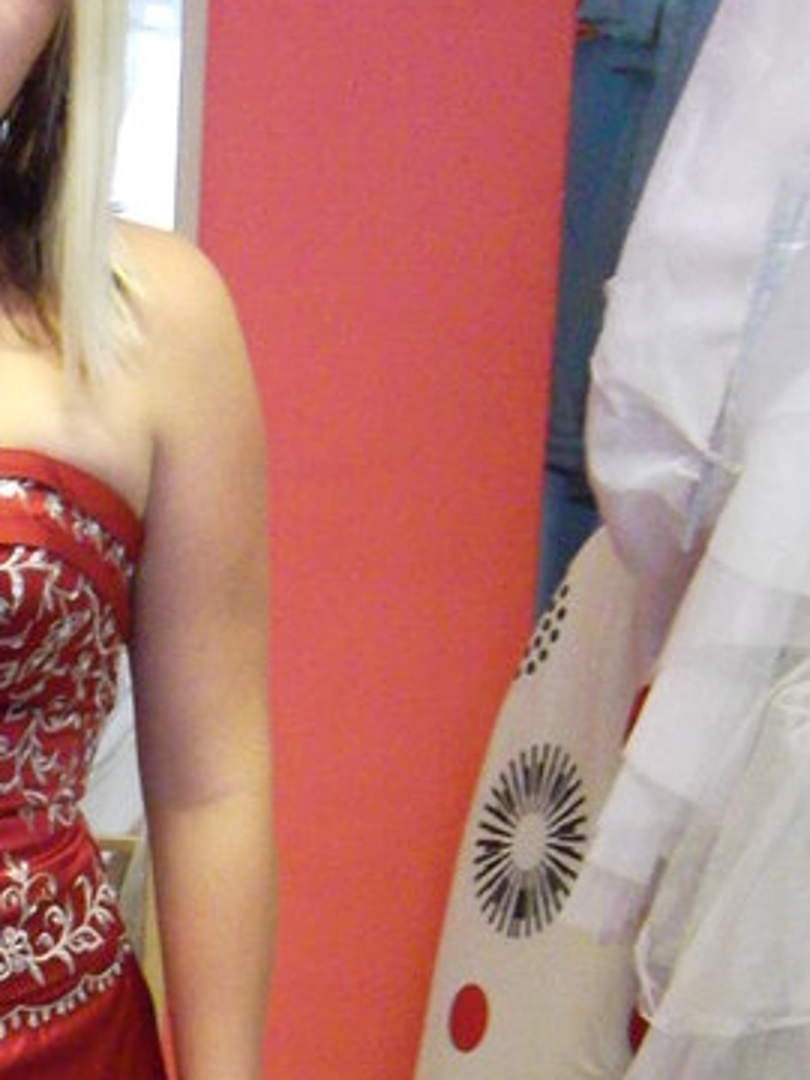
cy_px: 1185
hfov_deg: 15.8
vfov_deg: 20.7
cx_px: -159
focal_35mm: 90
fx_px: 2808
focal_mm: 4.9
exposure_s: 1/15
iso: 463
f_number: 3.5
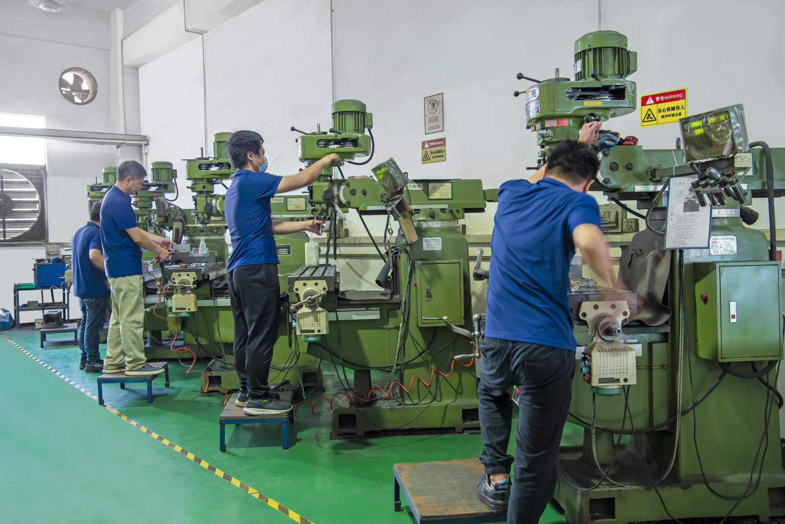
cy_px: 262
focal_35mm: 32
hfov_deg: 58.7
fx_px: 698
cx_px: 392
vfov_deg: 41.2
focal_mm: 32
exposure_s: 1/10
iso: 320
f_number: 5.6
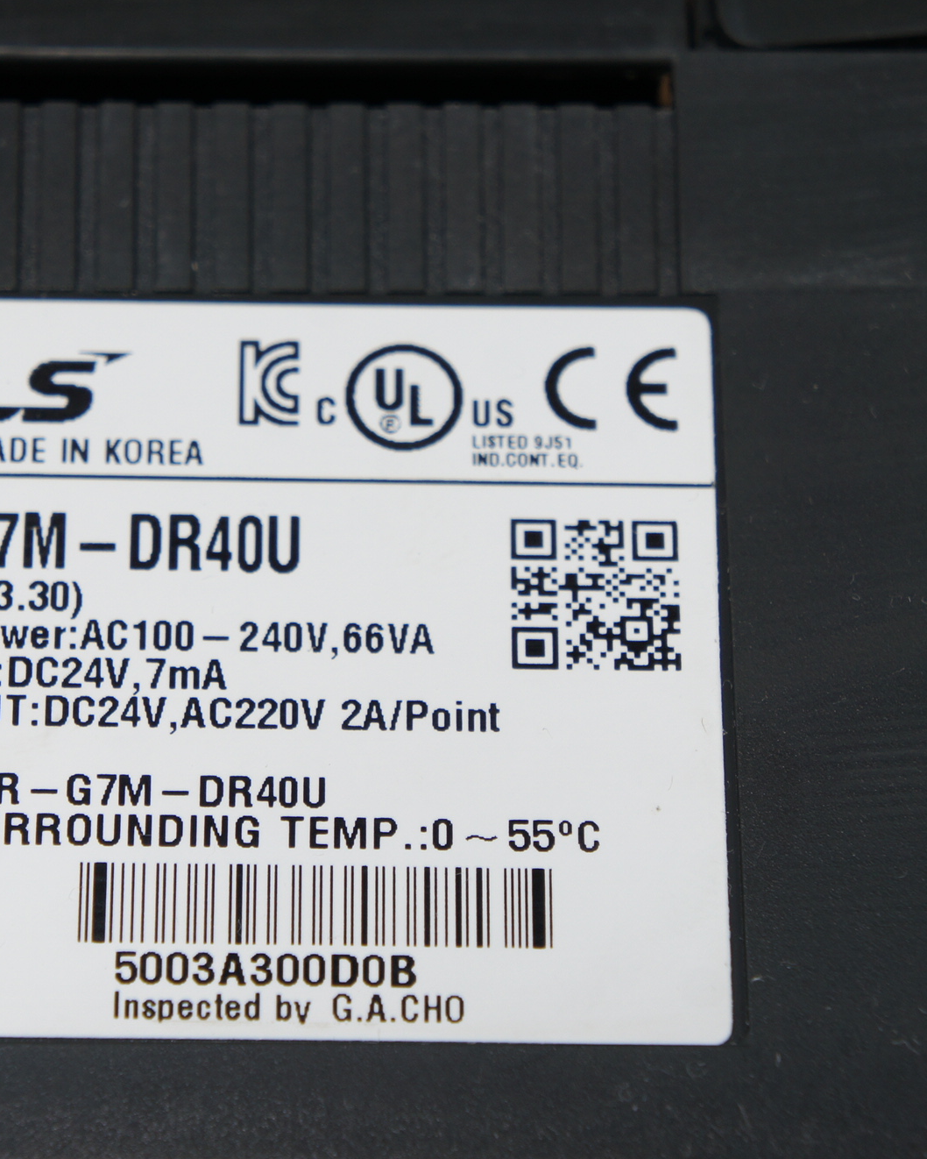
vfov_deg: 14.4
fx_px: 4588
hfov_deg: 11.5
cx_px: 294
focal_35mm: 134
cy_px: 591
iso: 200
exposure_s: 1/160
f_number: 6.3
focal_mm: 55
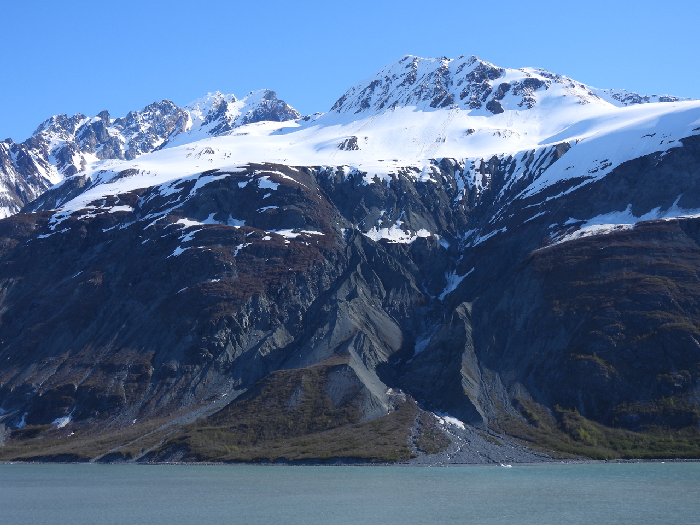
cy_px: 262
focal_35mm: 50
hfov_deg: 38.2
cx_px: 350
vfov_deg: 29.1
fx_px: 1011
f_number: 3.5
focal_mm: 8.9
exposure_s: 1/1600
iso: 100
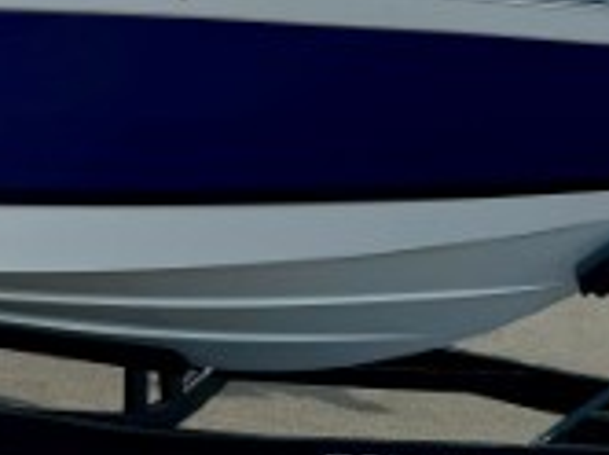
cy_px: -92
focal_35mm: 87
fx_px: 1528
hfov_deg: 21.8
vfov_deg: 16.2
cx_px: 7
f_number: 1.78
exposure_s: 1/10417
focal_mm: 6.76
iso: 80
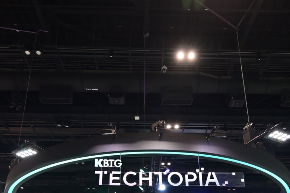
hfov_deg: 53.0
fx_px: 291
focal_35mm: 36
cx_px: 150
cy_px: 206
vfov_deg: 32.8
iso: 1250
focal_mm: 16.5
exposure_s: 1/125
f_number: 4
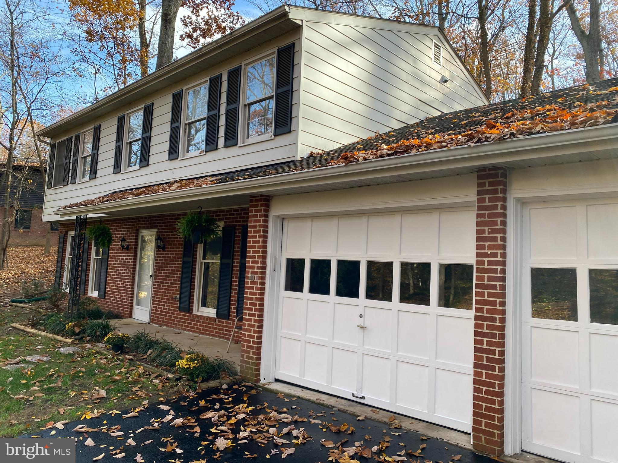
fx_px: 464
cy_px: 232
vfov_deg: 53.1
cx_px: 309
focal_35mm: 26
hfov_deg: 67.3
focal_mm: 4.25
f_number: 1.8
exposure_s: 1/300
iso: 32
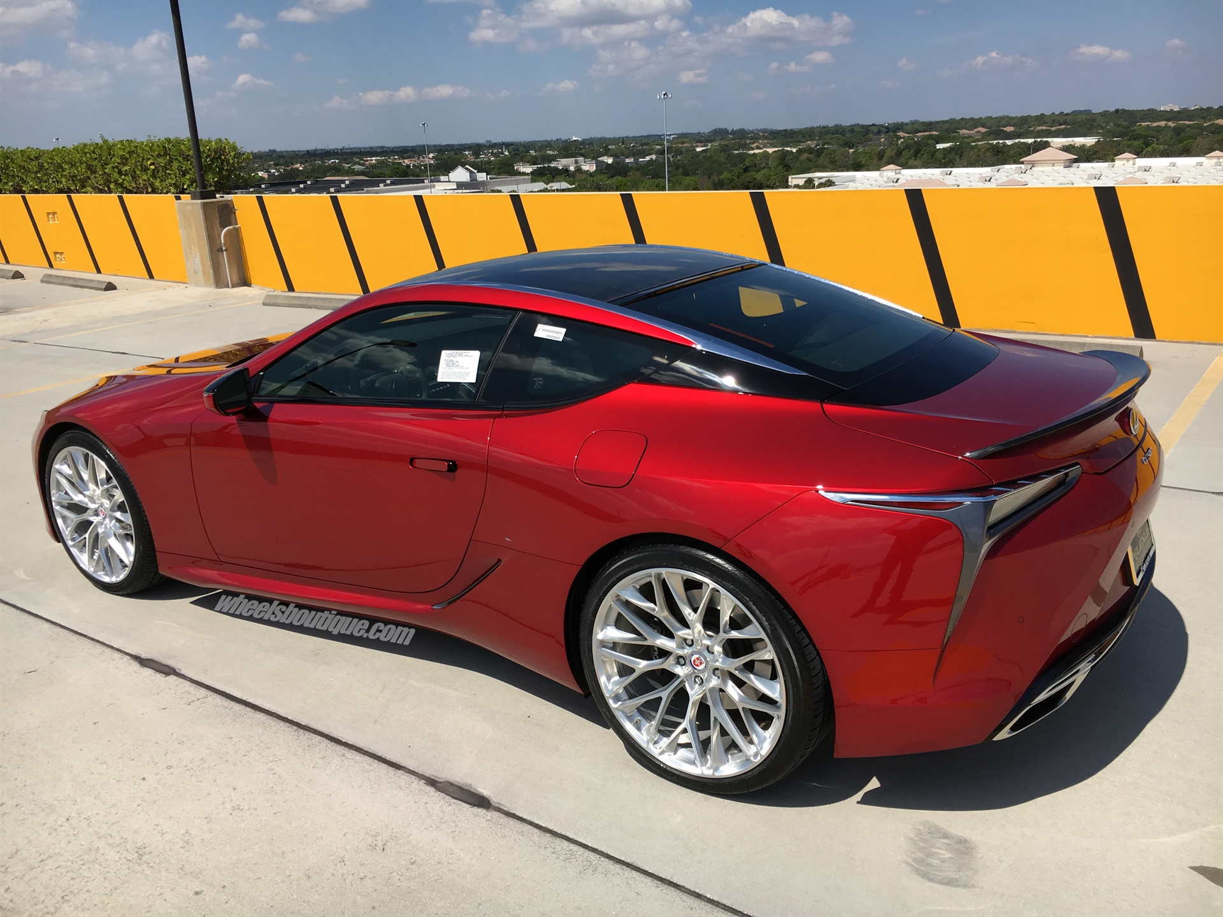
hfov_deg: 61.7
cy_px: 458
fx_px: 1025
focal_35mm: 29
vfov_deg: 48.2
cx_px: 612
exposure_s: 1/2024
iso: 25
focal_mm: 4.15
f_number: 2.2
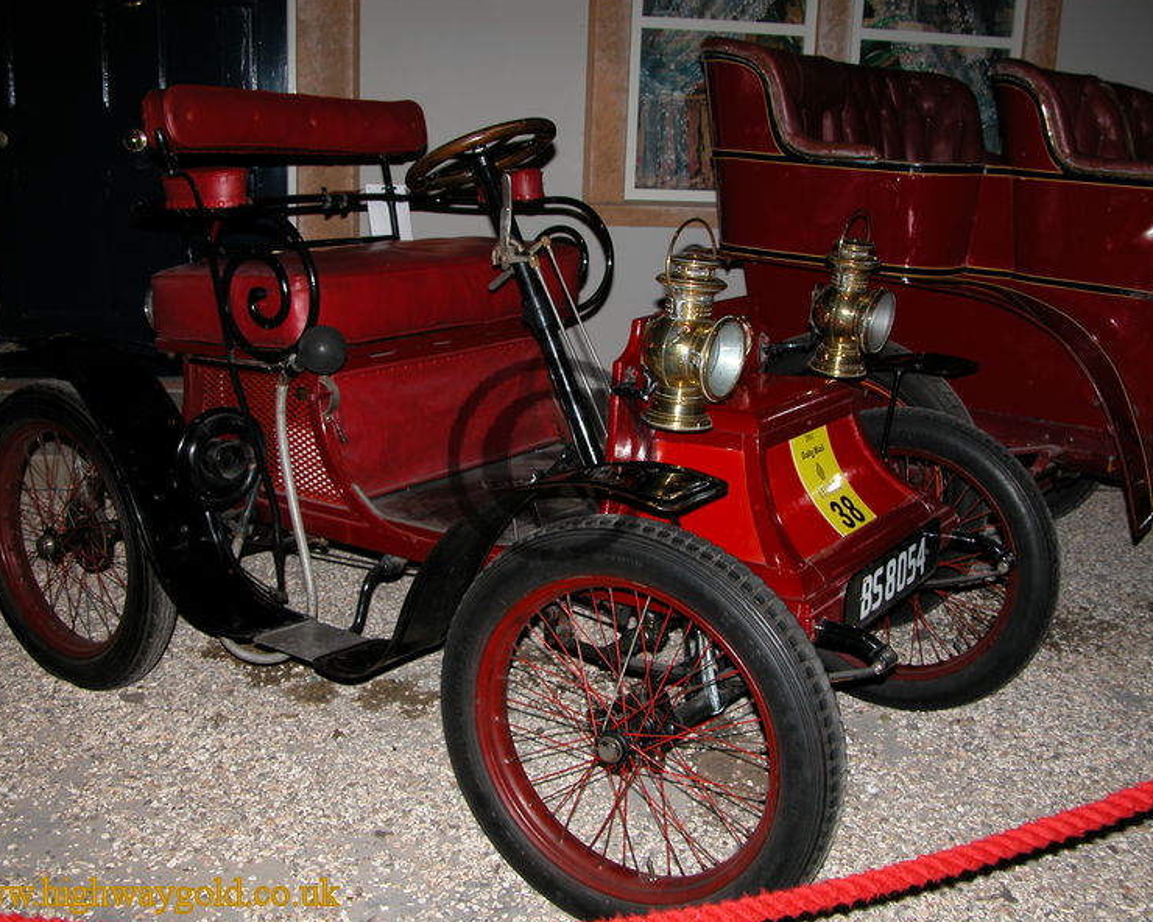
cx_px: 552
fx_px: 1297
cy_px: 459
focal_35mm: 38
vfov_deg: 39.2
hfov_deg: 47.9
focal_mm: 9.2
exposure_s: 1/60
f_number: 2.8
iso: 100
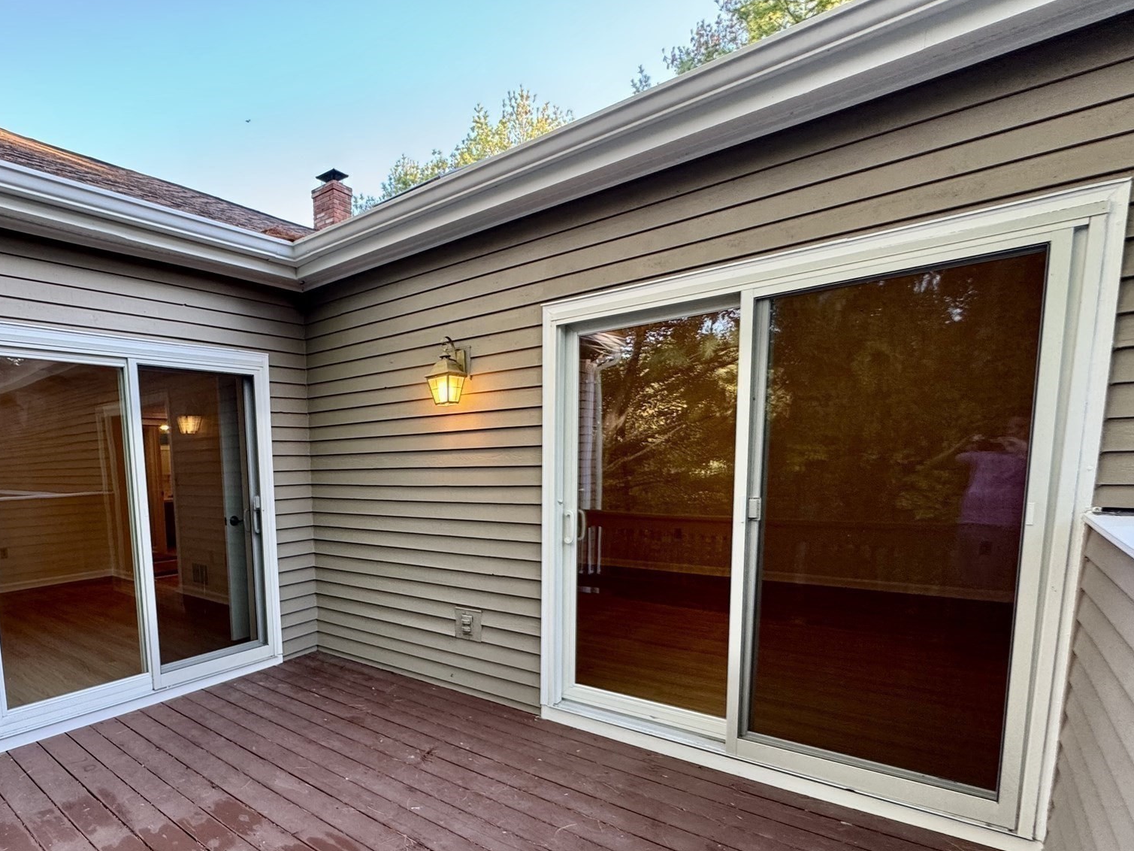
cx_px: 377
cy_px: 545
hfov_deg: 81.8
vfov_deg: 67.4
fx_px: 622
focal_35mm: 19
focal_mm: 2.22
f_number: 2.2
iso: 160
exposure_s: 1/120
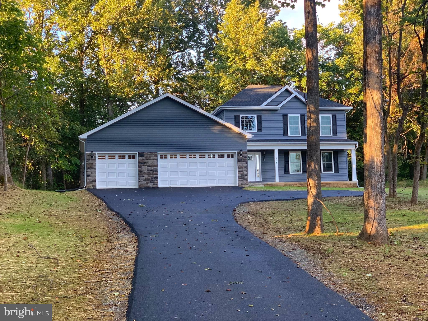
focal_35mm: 52
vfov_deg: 28.0
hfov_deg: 36.8
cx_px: 214
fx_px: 643
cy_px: 160
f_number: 2.4
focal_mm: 6
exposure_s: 1/122
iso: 64
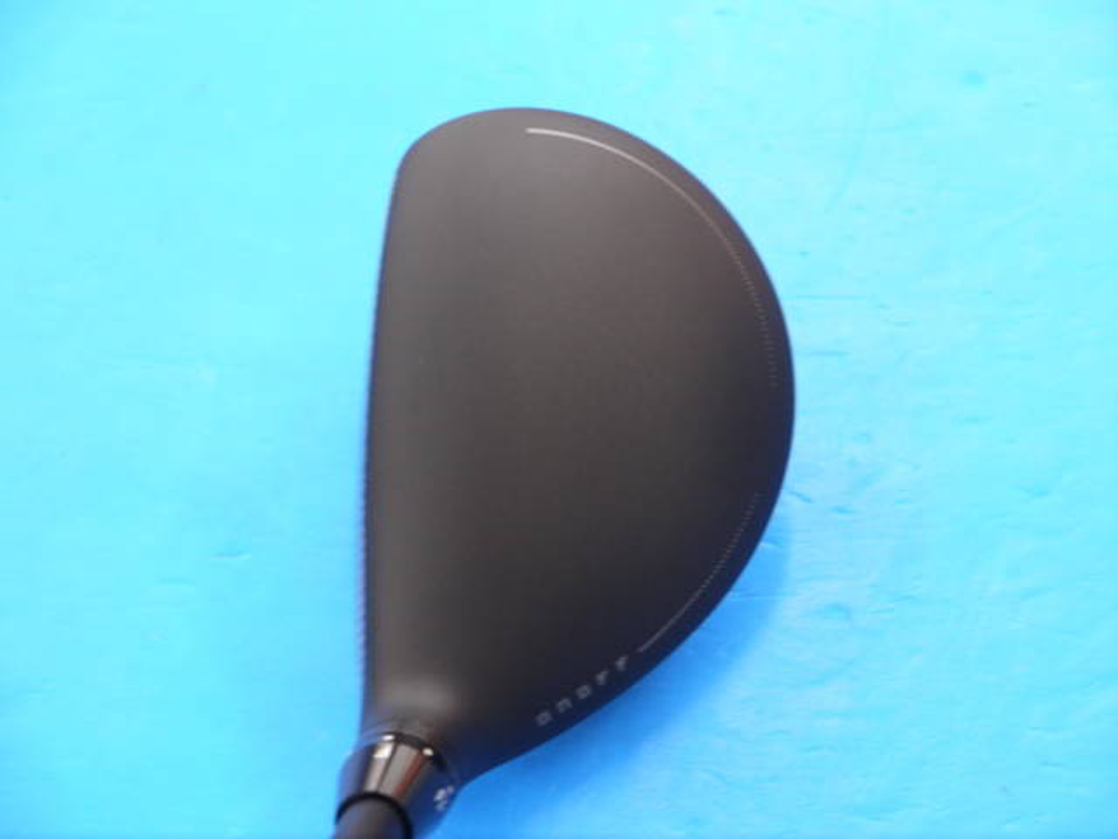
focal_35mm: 84
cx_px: 559
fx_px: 2713
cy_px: 420
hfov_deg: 23.3
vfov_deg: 17.6
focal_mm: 42
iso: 800
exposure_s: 1/50
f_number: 5.6
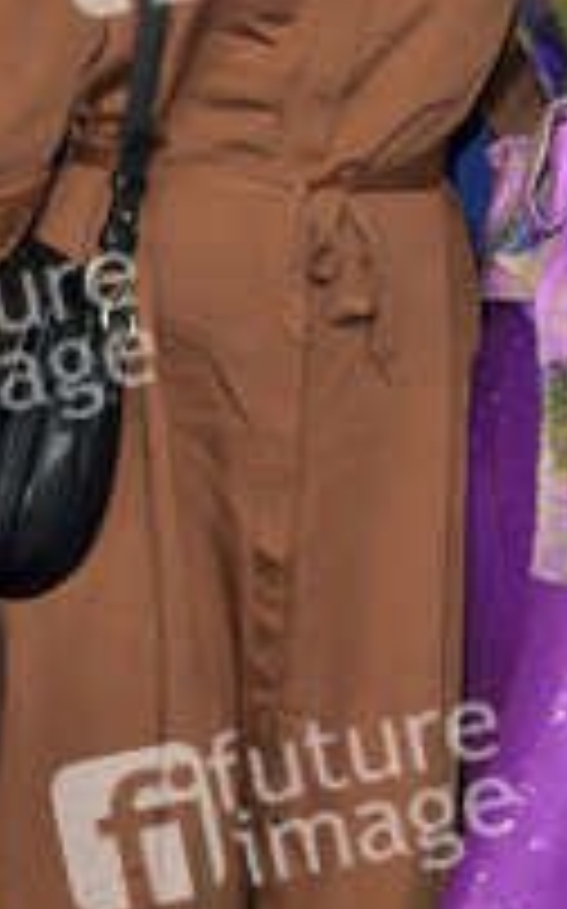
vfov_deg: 16.5
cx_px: 414
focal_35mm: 125
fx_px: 3095
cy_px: 135
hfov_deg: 10.4
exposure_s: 1/250
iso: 1000
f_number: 5.6
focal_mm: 62
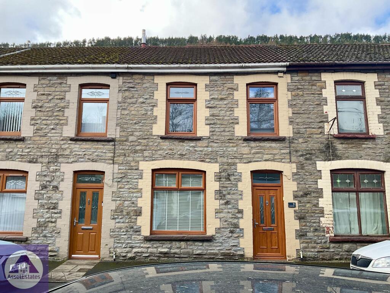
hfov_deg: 61.7
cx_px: 195
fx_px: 327
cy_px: 146
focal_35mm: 29
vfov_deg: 48.2
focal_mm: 3
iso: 16
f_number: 1.8
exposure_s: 1/375
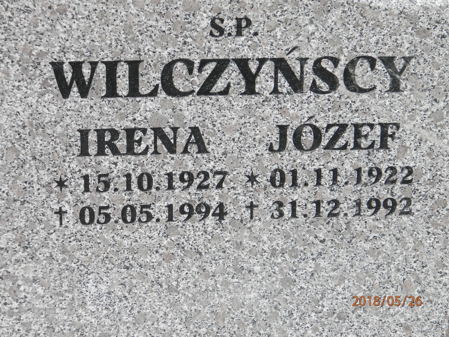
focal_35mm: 106
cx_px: 224
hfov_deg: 18.5
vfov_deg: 14.0
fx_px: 1375
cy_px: 168
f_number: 4.5
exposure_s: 1/640
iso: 80
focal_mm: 19
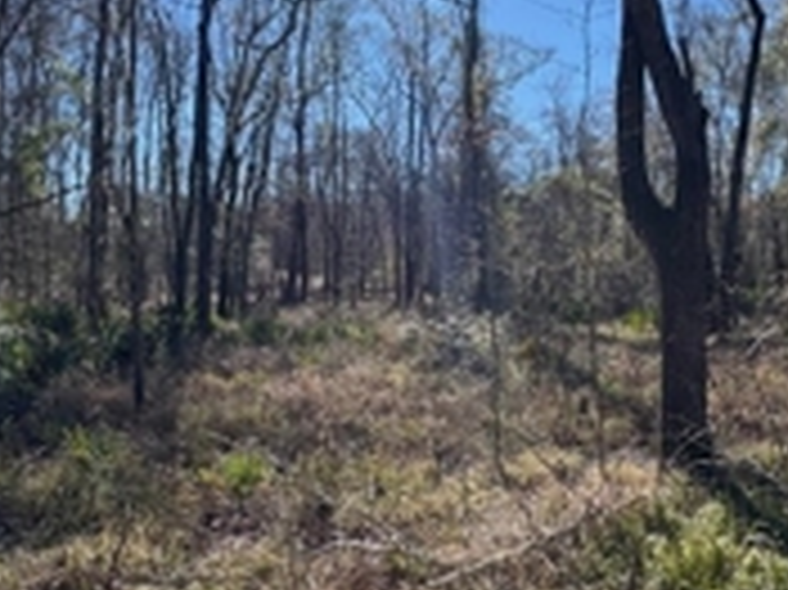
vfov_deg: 44.0
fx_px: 728
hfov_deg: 56.7
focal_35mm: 32
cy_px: 248
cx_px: 432
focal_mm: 2.22
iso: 50
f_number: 2.2
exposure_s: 1/1126
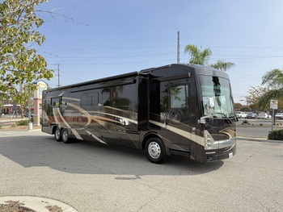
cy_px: 106
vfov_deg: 56.9
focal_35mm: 24
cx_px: 142
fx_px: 196
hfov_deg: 71.6
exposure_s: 1/2000
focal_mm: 6.76
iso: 80
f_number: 1.78
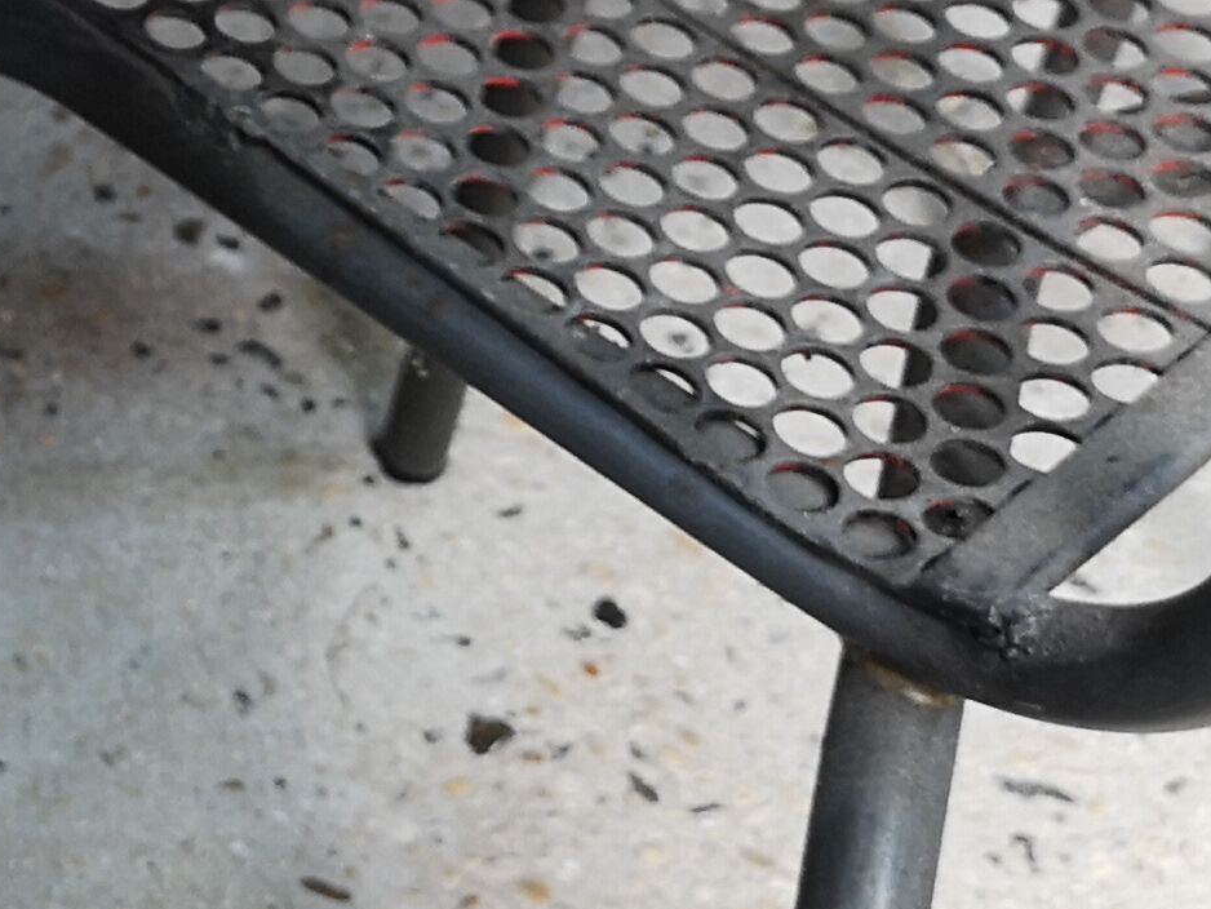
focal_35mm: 105
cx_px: -430
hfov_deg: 17.4
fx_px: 3674
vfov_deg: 13.8
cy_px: -74
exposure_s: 1/50
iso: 100
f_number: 1.8
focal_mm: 5.58
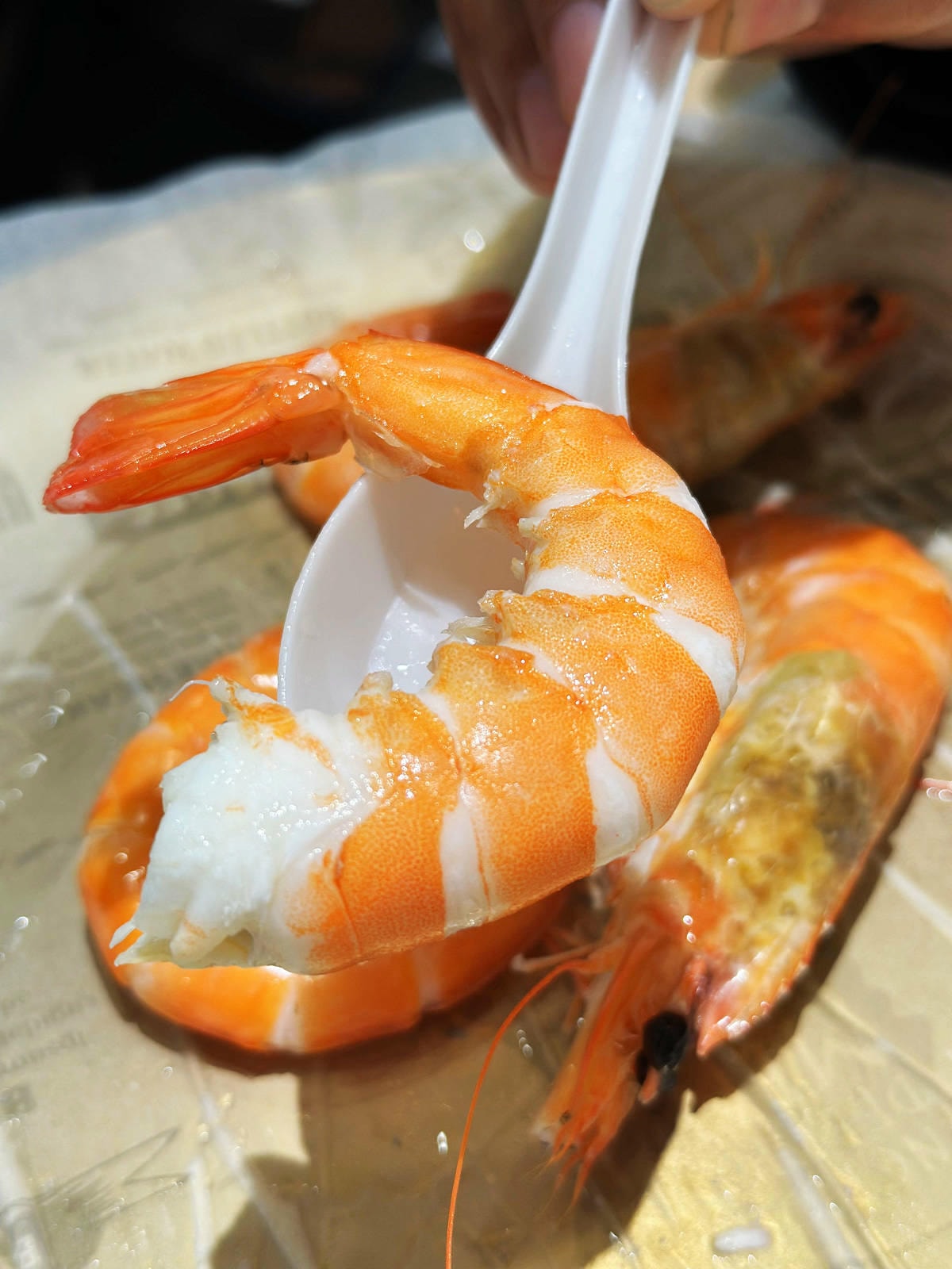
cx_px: 476
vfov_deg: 39.7
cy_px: 634
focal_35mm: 48
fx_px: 1760
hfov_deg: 30.3
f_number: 1.78
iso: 80
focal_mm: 6.86
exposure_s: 1/120
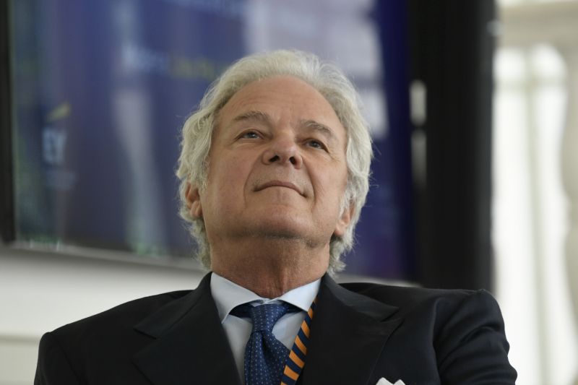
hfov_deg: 7.8
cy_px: 192
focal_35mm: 262
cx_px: 289
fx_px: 4213
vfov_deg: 5.2
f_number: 4
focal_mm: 175
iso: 1600
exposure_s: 1/400
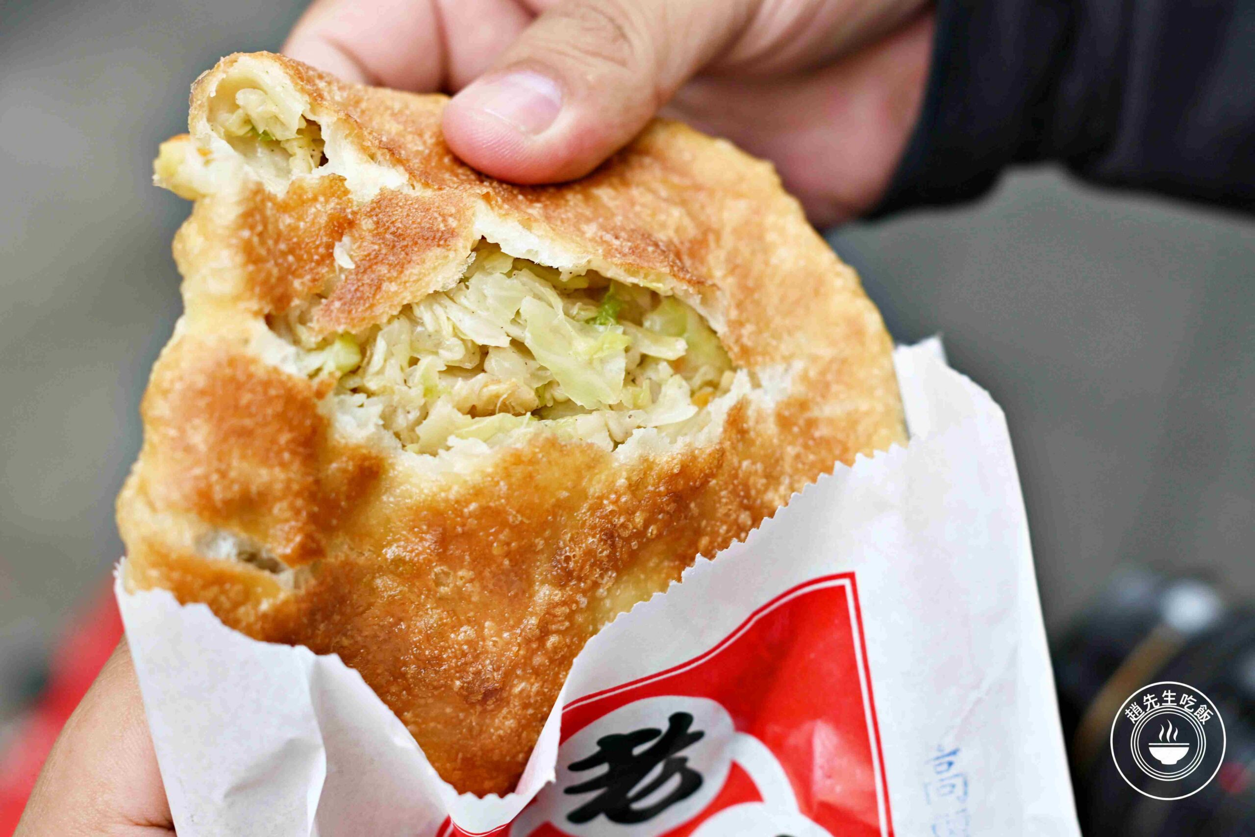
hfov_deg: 27.0
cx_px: 628
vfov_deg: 18.2
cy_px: 418
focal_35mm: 75
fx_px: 2615
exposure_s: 1/160
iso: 100
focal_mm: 50
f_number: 3.2
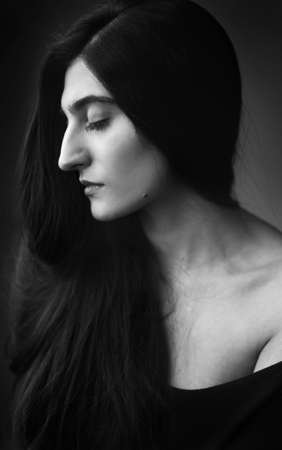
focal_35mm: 51
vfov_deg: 39.6
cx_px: 142
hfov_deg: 25.3
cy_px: 225
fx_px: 627
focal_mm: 50
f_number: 1.8
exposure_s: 1/50
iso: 400
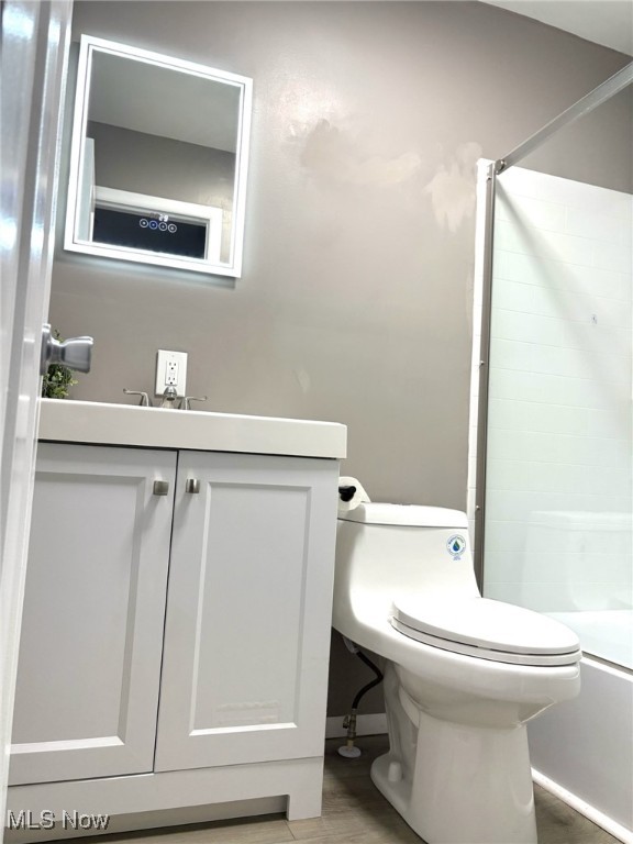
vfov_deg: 67.3
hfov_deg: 53.1
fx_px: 634
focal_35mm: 26
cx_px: 316
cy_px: 422
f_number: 1.6
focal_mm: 5.96
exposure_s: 1/120
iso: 160
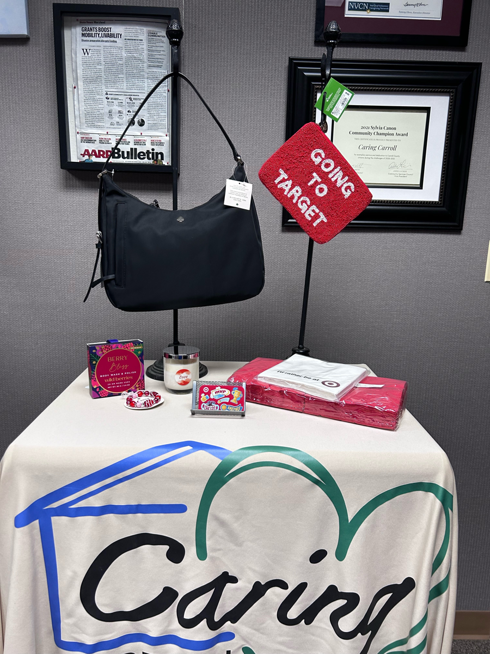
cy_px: 327
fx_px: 491
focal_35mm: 26
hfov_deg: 53.1
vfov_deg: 67.3
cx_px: 245
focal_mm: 5.7
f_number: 1.5
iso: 125
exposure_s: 1/120
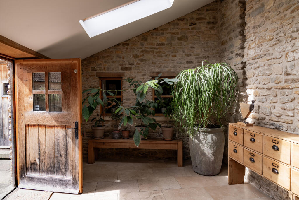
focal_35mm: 24
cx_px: 150
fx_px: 199
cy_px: 100
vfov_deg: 53.1
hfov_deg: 73.7
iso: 200
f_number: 10
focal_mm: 24
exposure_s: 1/250
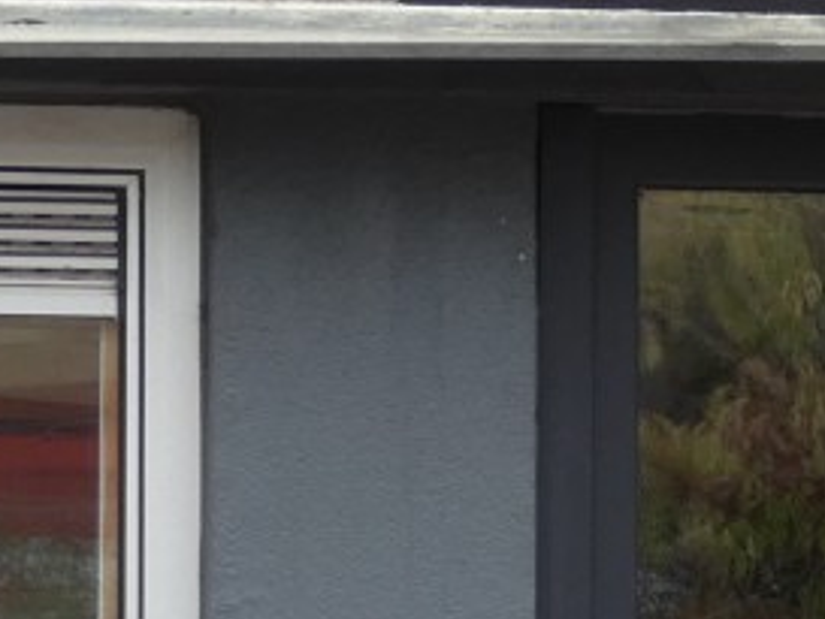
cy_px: -263
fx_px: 11302
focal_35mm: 474
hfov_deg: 4.1
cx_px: -650
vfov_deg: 3.1
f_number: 4.7
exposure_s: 1/80
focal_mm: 16
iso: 100
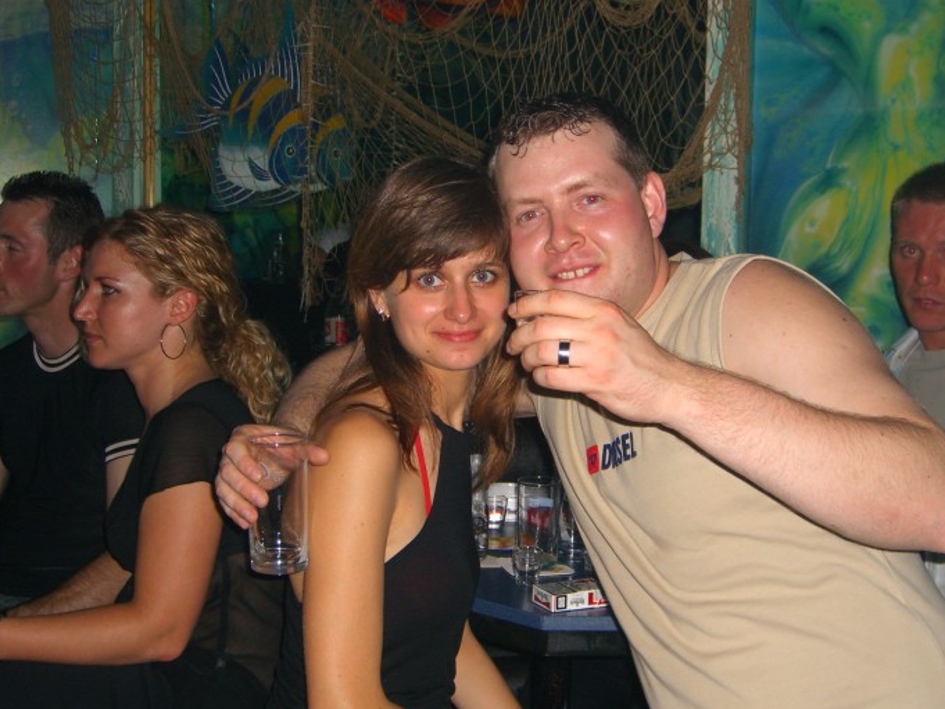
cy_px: 340
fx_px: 1474
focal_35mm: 54
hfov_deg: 35.5
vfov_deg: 27.0
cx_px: 512
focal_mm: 9.5
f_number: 3.1
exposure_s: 1/60
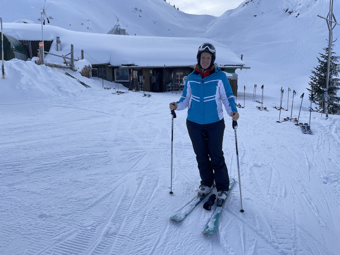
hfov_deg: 67.3
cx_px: 170
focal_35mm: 26
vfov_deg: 53.1
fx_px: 255
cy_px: 128
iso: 32
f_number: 1.6
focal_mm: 4.2
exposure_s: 1/2882
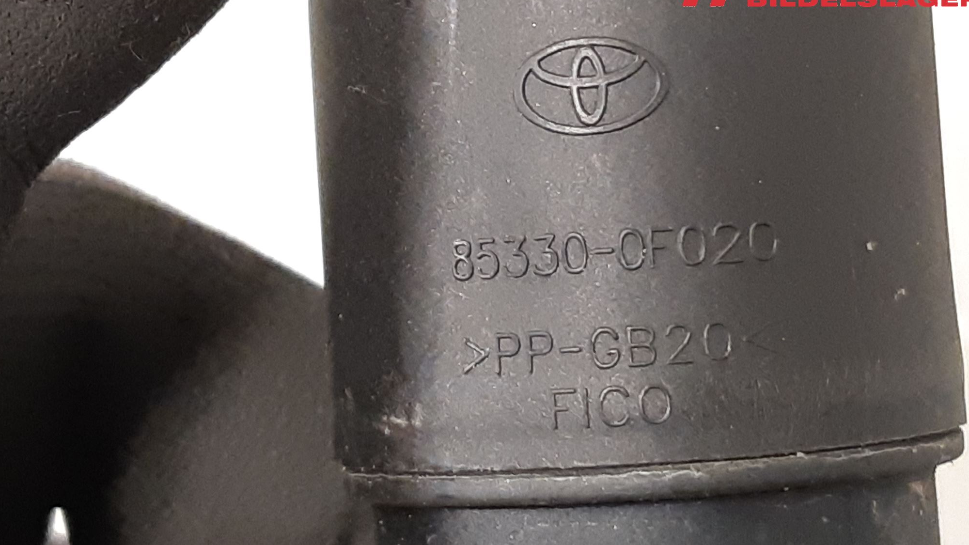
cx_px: 484
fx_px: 745
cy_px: 296
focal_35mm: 29
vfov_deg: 40.1
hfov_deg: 66.1
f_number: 1.7
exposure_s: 1/25
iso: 250
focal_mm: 3.93
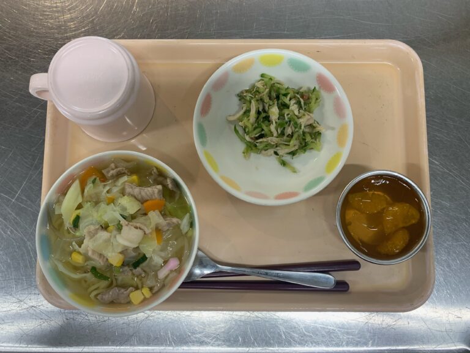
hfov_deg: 67.3
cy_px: 176
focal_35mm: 26
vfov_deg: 53.1
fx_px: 353
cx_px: 235
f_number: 1.8
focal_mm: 4.25
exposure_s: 1/60
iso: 80
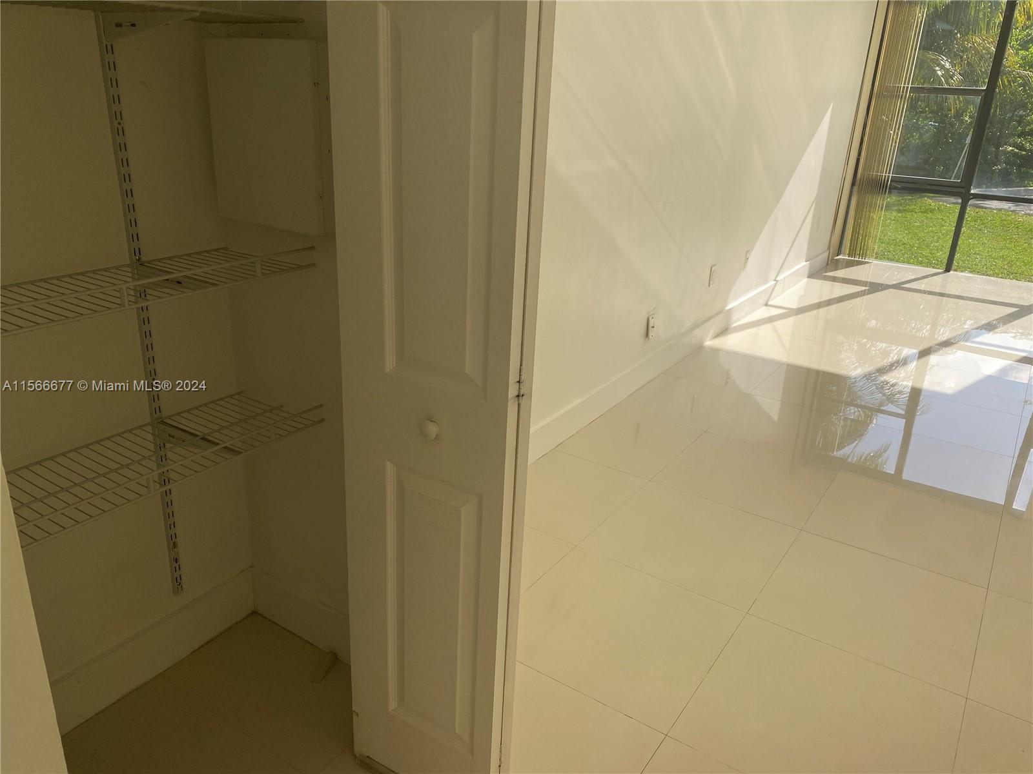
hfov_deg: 67.3
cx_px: 516
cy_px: 387
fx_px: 776
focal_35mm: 26
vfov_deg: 53.1
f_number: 1.8
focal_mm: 4.25
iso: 32
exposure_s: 1/711
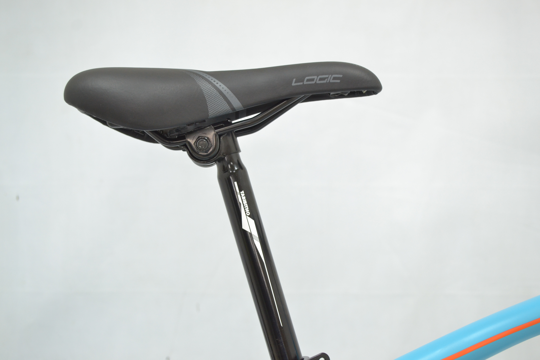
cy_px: 180
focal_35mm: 54
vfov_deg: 25.1
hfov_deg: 36.9
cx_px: 270
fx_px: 810
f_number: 5
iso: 800
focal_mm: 36
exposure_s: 1/20
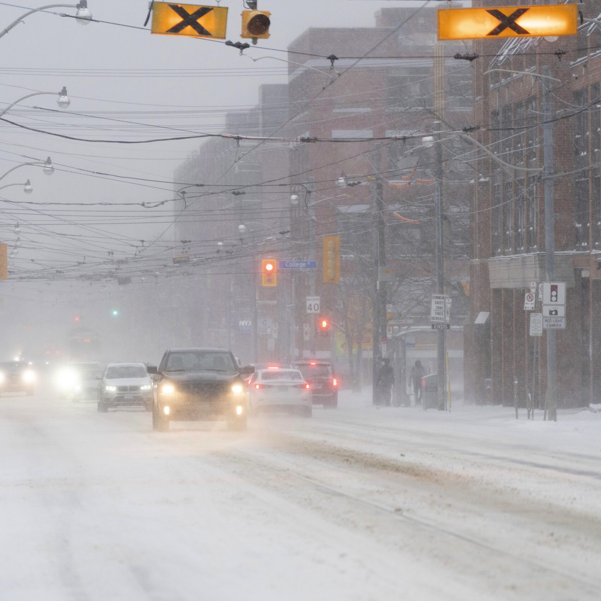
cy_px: 301
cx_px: 300
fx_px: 5029
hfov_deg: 6.8
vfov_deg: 6.8
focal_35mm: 256
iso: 1600
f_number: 4
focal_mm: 200
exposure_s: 1/1250
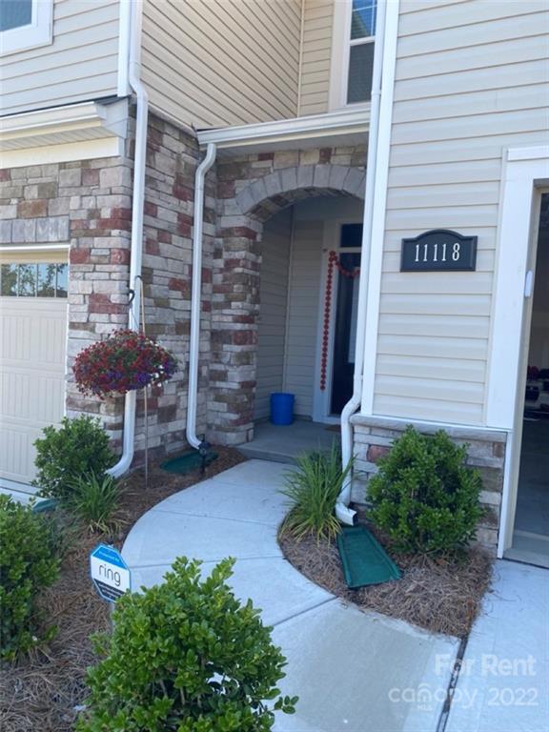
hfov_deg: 53.1
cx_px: 274
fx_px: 550
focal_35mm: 26
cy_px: 366
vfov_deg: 67.3
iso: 32
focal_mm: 4.25
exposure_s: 1/421
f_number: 1.8
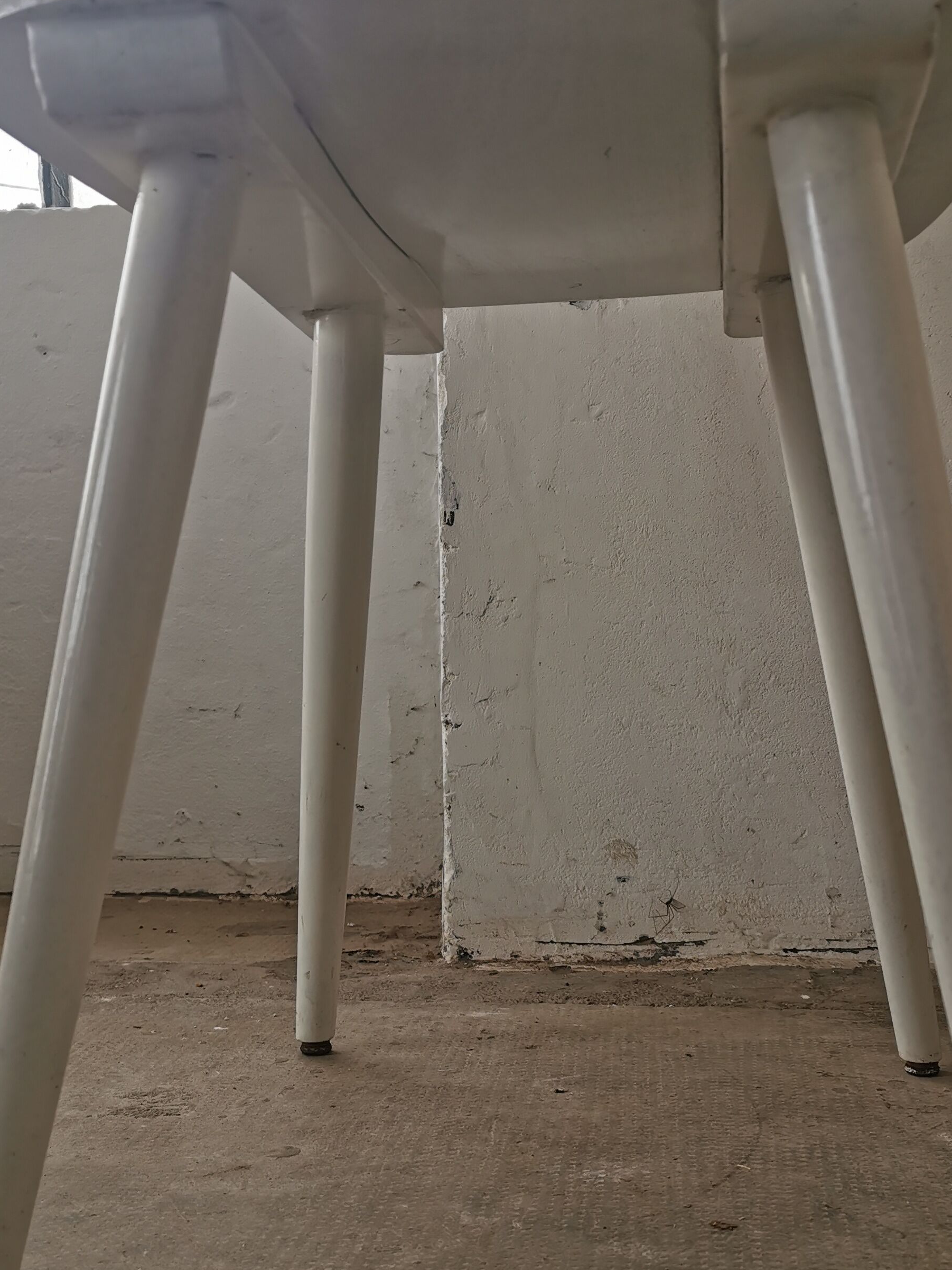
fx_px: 1503
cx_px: 510
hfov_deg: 35.1
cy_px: 800
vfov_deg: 45.4
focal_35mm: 41
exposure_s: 1/207
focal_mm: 5.56
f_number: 1.6
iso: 50
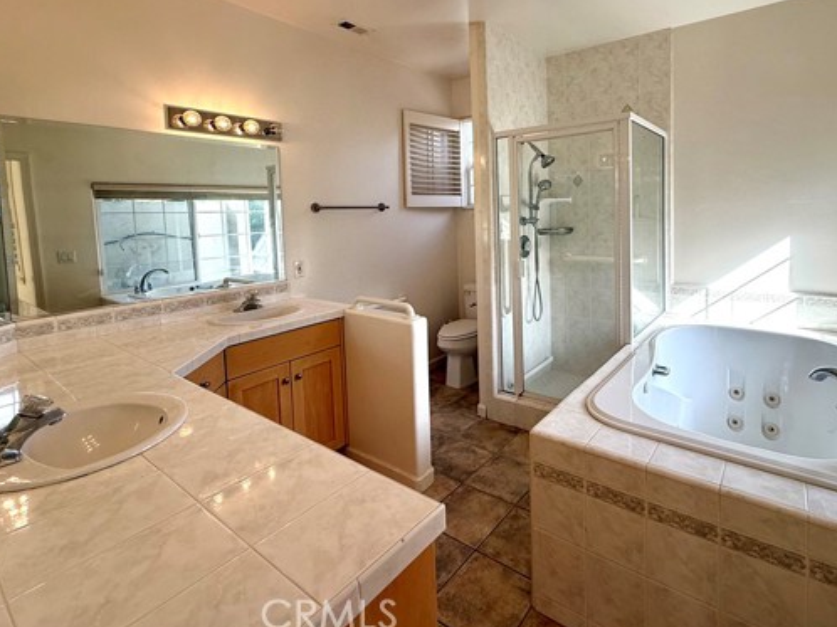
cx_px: 491
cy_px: 235
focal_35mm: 18
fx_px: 435
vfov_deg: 70.4
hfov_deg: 87.0
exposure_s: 1/243
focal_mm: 2.22
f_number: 2.2
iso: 64
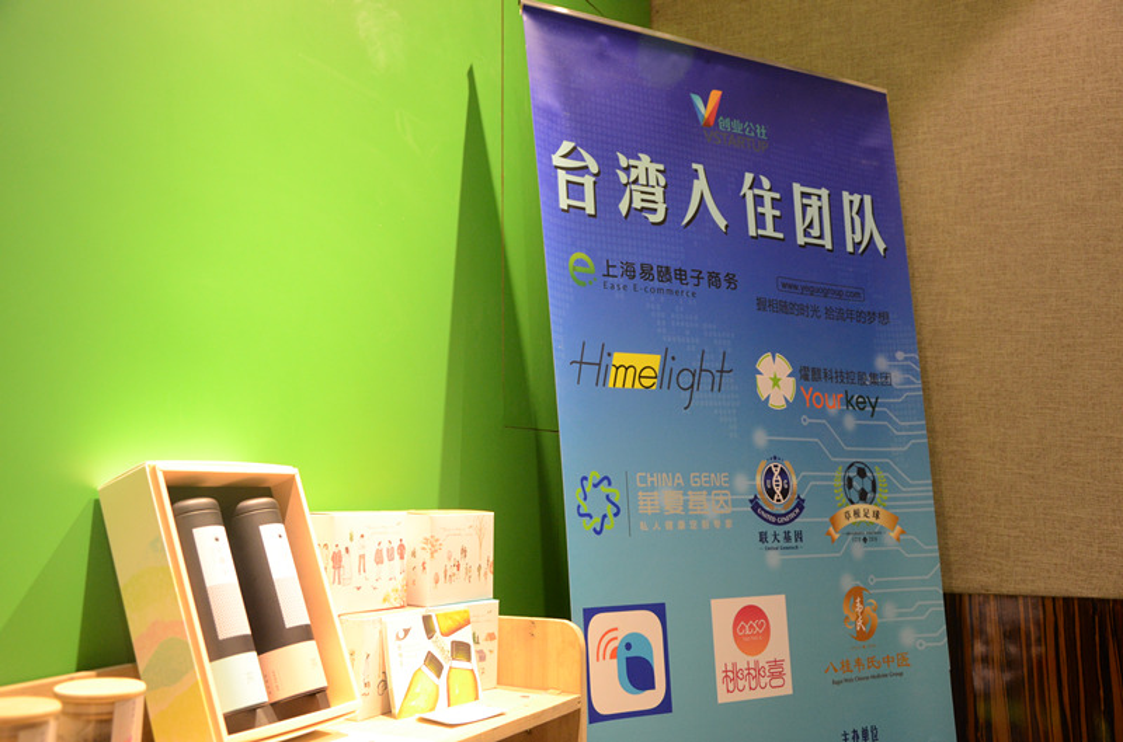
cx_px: 562
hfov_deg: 53.2
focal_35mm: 36
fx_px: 1120
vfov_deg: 36.7
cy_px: 371
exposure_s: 1/25
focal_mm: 24
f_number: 4.5
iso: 1250
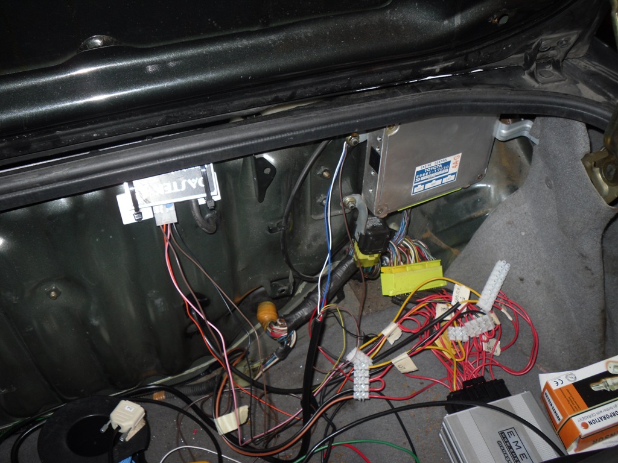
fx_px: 625
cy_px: 232
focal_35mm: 35
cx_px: 309
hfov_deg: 52.6
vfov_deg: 40.7
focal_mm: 6.3
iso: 80
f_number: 3
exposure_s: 1/45
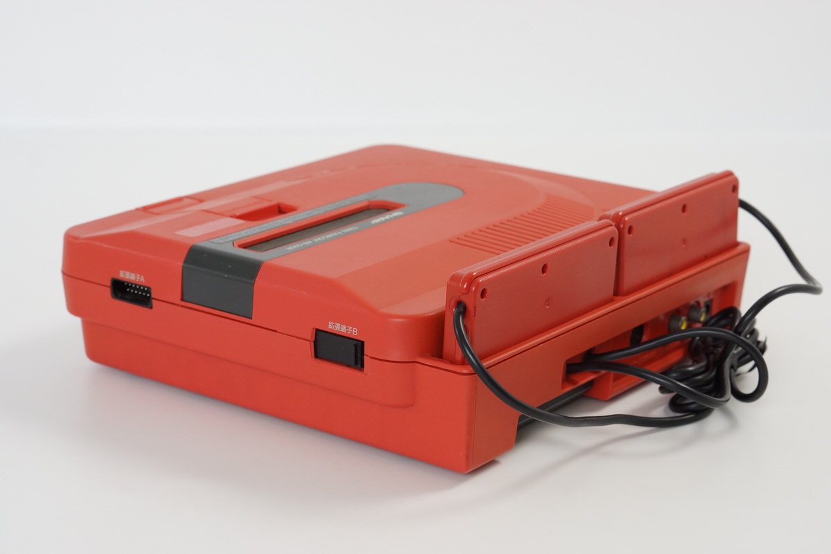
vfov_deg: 18.2
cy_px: 277
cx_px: 416
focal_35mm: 75
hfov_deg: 27.0
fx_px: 1731
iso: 800
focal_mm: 50
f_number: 6.3
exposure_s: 1/80
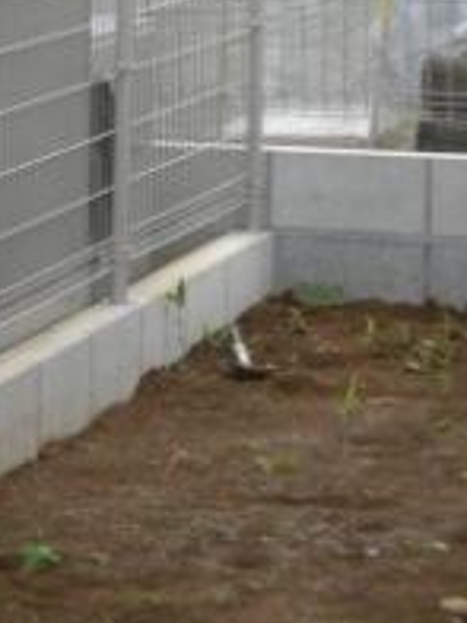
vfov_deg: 9.0
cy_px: -19
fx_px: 3939
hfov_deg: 6.8
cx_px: -13
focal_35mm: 219
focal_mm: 17.3
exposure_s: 1/114
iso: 312
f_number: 5.7
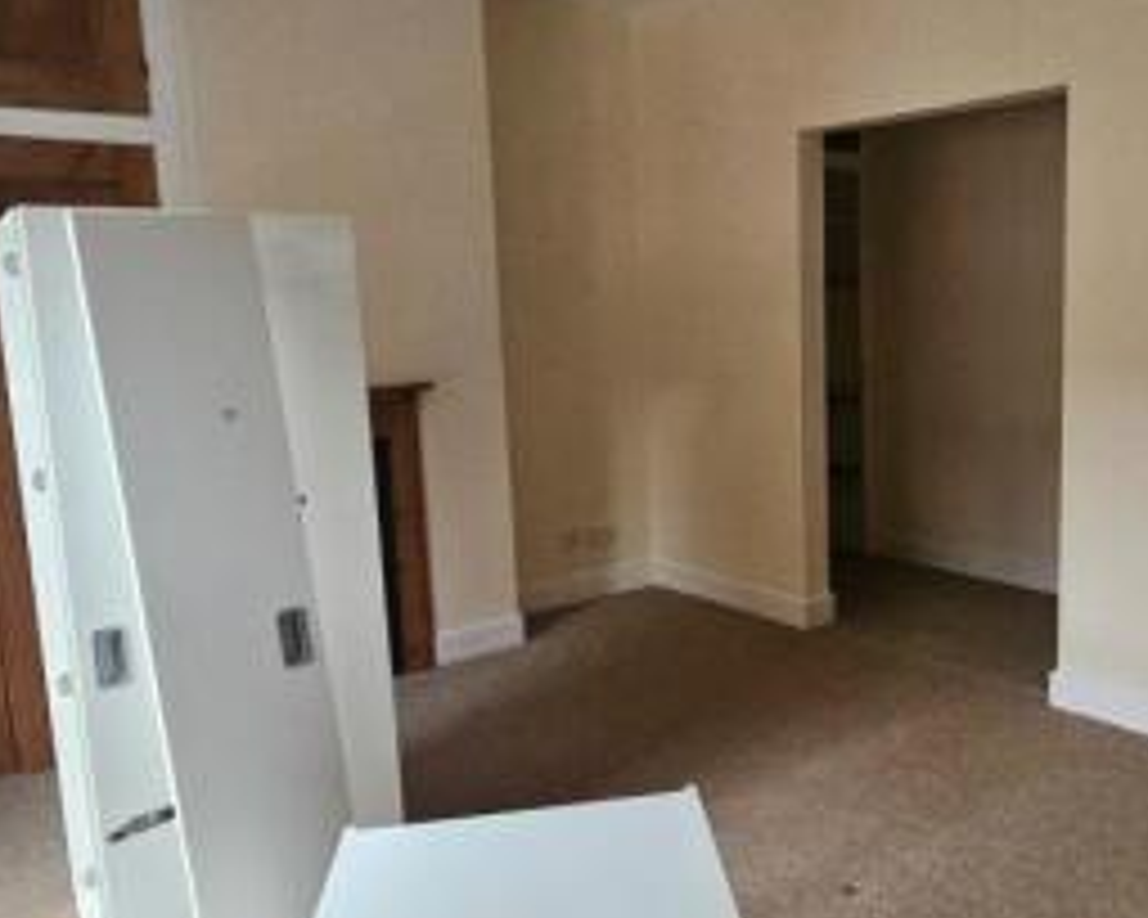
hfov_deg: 59.0
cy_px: 461
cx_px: 768
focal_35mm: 29
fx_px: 985
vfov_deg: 50.0
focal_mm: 2.2
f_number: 2.2
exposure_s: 1/50
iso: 320
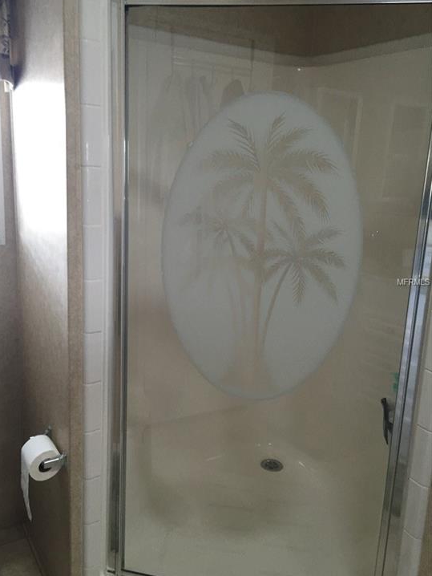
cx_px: 203
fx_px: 516
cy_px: 282
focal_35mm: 31
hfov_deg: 45.4
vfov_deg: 58.3
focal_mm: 4.15
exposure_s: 1/30
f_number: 2.2
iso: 100
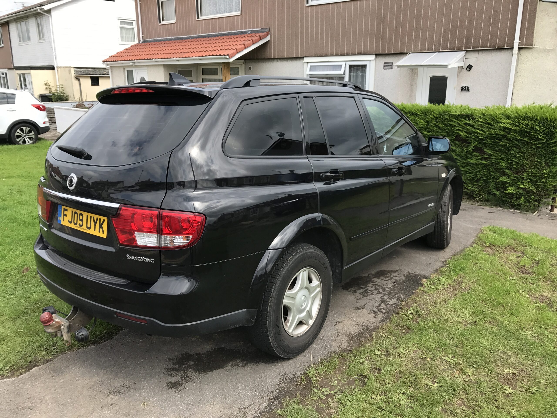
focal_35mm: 28
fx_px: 451
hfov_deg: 63.4
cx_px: 278
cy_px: 209
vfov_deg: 49.7
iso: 20
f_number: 1.8
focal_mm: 3.99
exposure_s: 1/1140
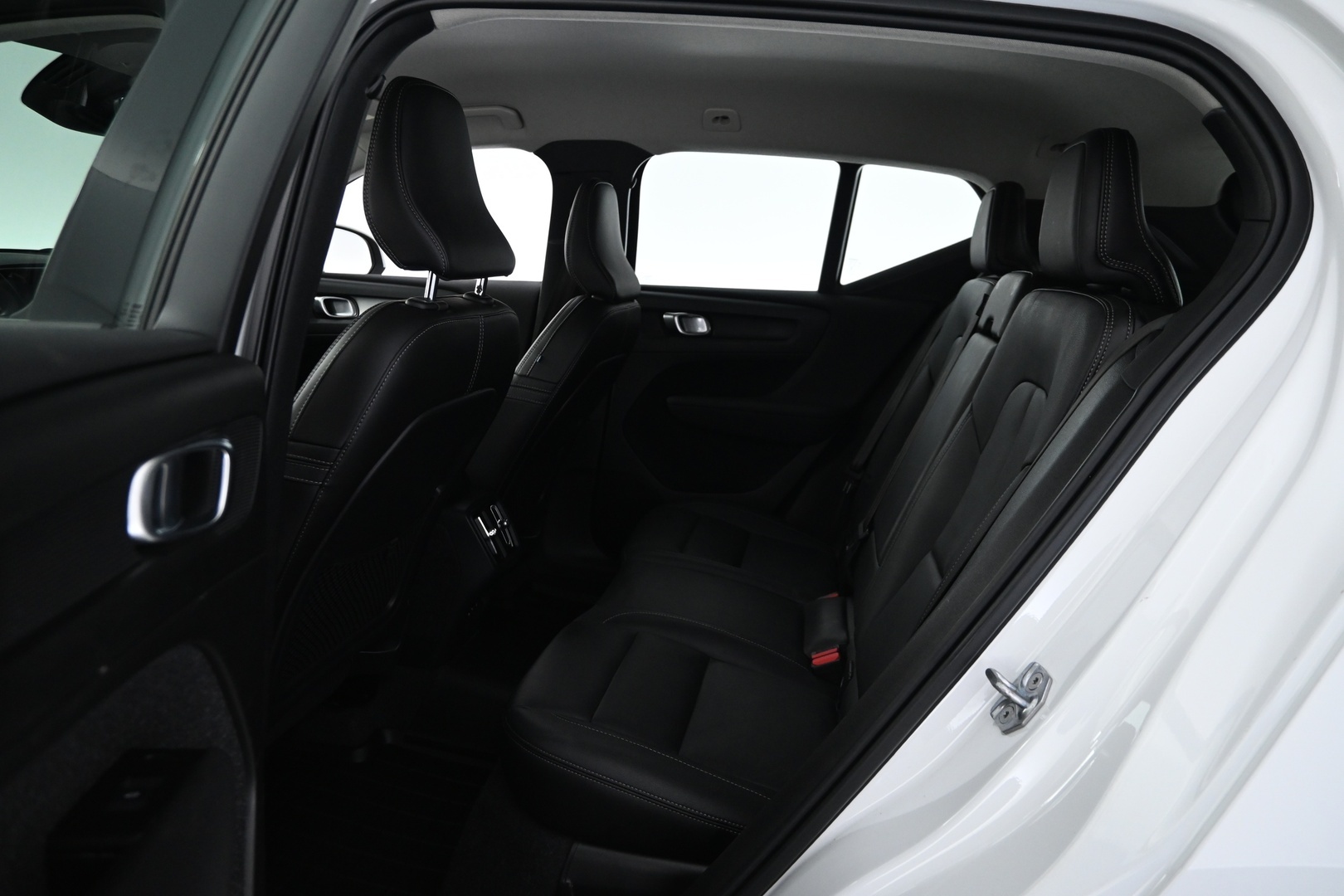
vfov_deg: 53.1
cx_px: 672
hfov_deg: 73.7
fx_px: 896
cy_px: 448
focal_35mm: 24
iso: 1600
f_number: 3.5
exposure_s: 1/25
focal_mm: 16
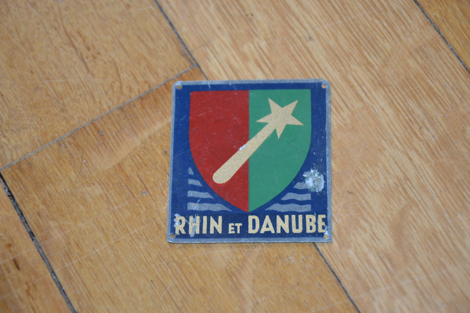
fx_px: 1567
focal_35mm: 120
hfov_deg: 17.1
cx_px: 235
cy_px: 156
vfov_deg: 11.4
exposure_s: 1/60
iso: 1100
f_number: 5.3
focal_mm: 80
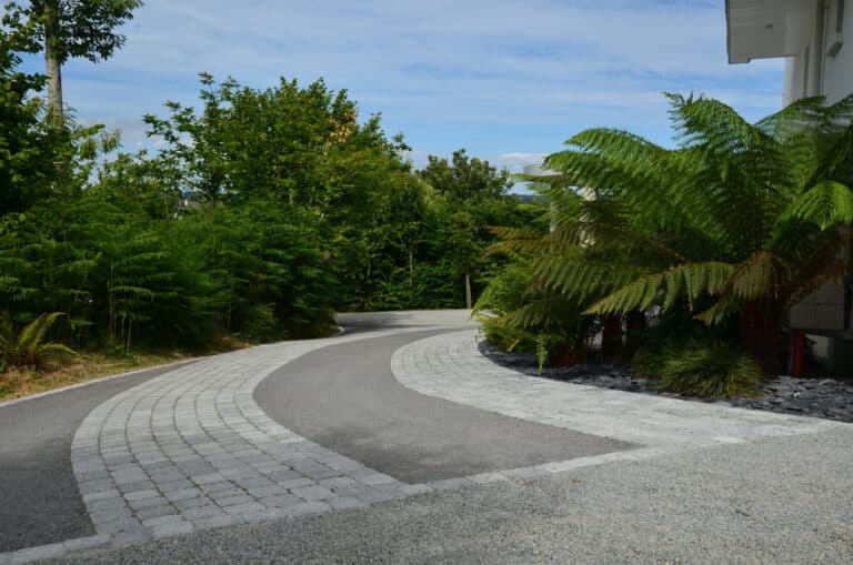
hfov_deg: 57.3
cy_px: 282
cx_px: 426
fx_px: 780
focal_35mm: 33
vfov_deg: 39.8
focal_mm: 22
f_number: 10
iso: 200
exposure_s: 1/500
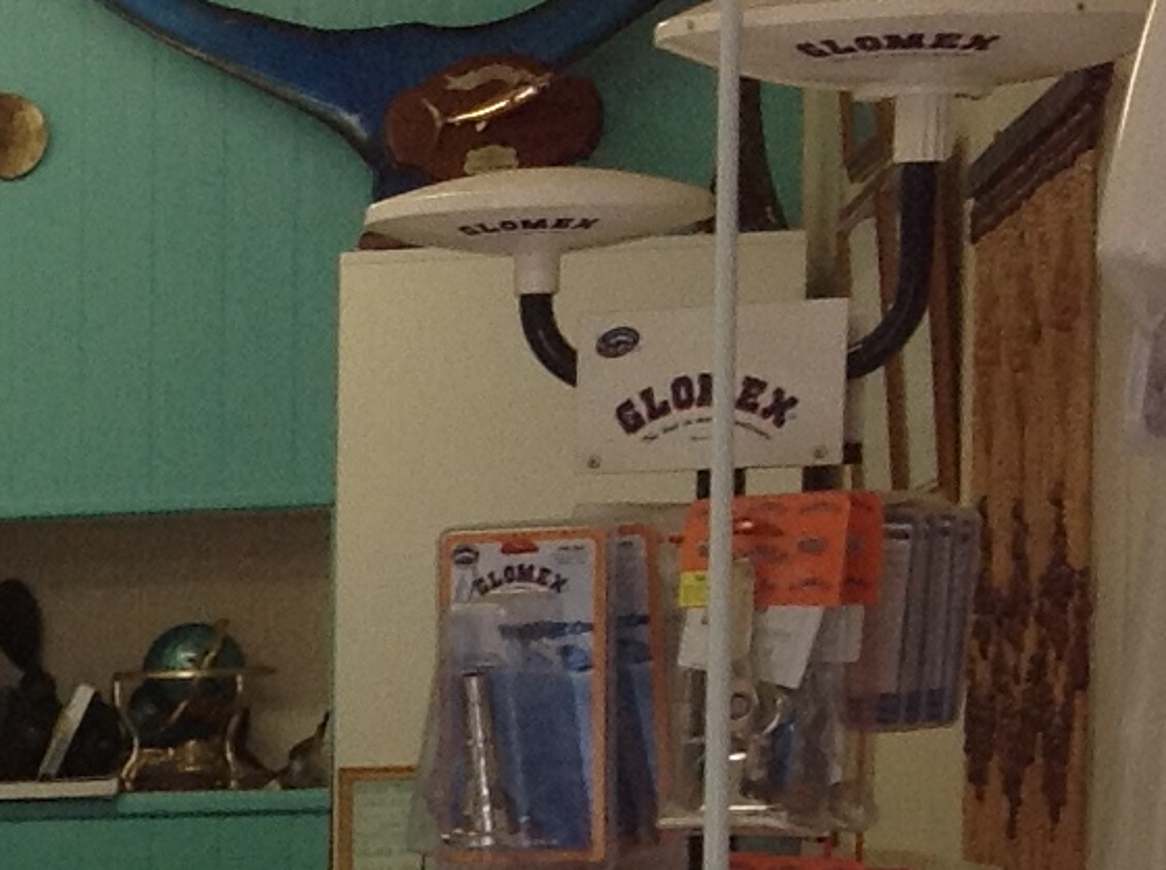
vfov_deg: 8.9
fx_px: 5447
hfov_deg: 11.4
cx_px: -868
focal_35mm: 162
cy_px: 1295
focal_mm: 4.28
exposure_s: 1/120
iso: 80
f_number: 2.4
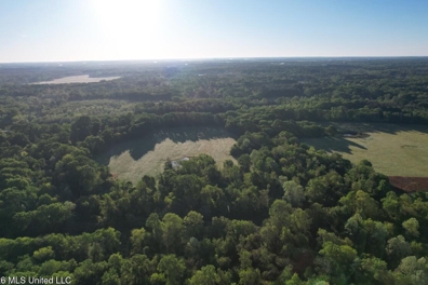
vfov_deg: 51.2
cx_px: 220
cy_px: 133
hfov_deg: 71.5
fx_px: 297
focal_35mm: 25
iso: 110
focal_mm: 8.38
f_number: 2.8
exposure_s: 1/2500
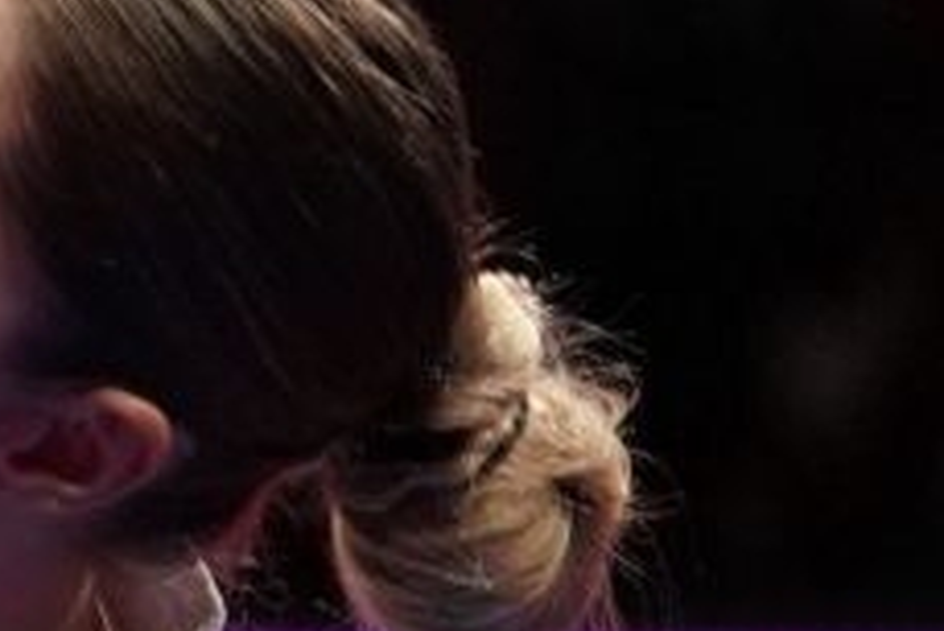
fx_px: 35893
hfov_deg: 1.5
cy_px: 557
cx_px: -2267
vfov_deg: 1.0
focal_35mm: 1368
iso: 2500
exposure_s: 1/1000
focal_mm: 174
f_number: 2.8
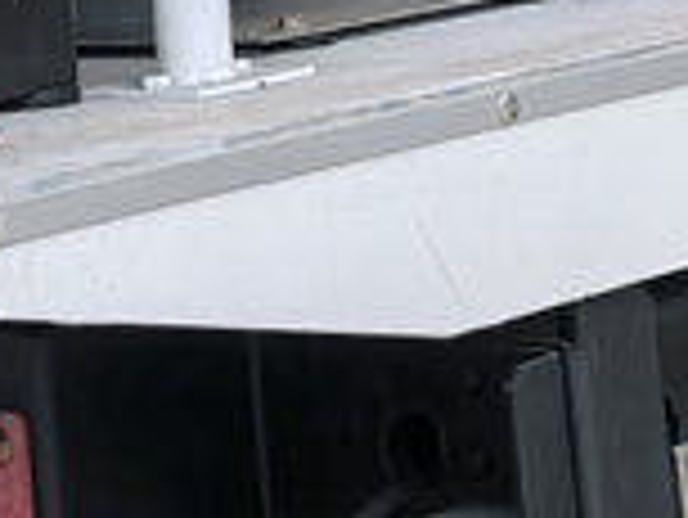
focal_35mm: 188
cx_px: 157
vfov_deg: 7.4
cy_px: -761
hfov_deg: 10.5
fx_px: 3739
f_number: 1.4
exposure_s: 1/108
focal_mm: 6.98
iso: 50
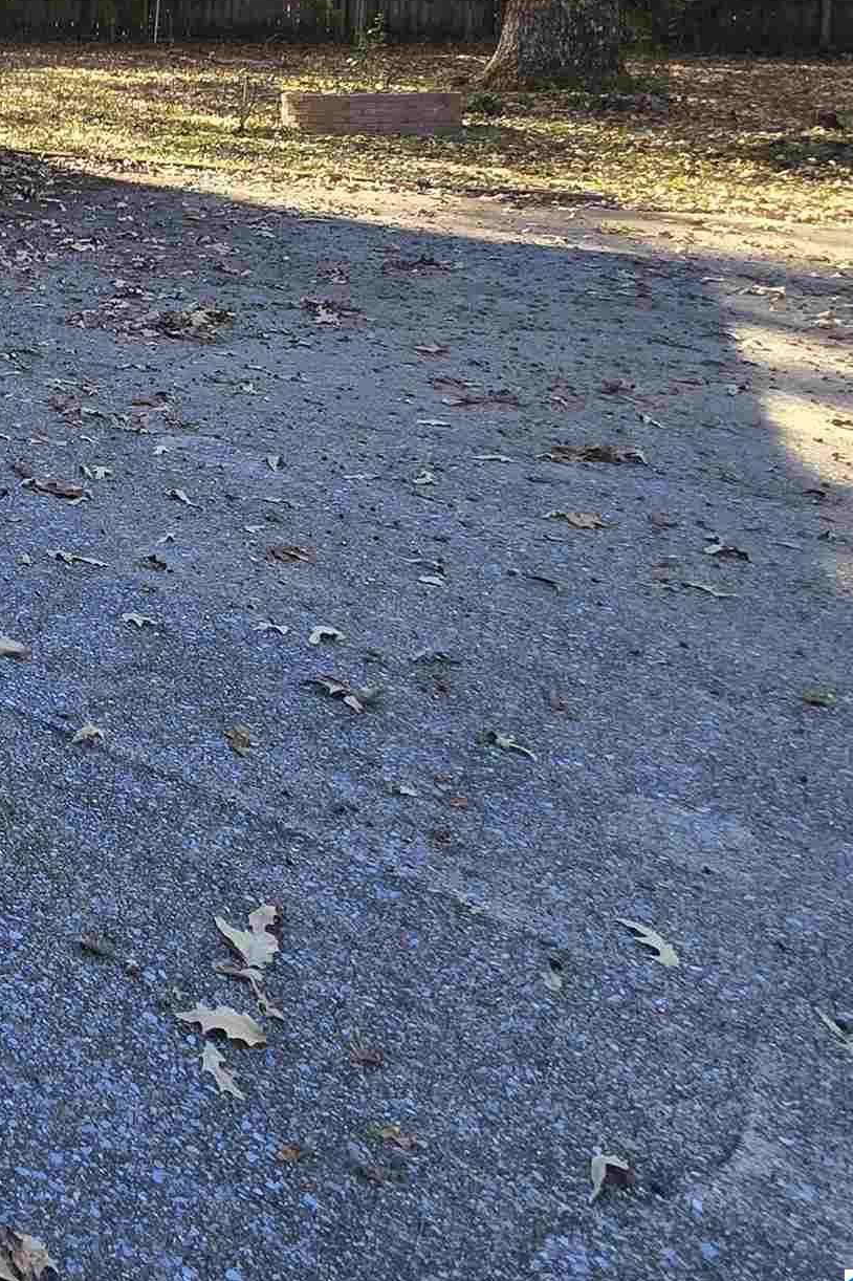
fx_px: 1209
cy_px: 110
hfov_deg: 23.1
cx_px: -639
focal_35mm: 34
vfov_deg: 49.3
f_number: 2.2
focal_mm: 2.2
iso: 50
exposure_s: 1/165
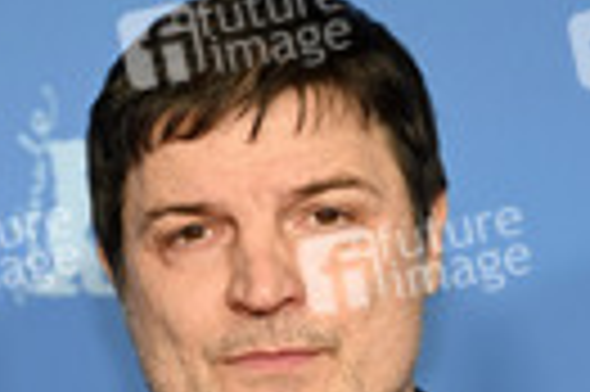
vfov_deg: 5.8
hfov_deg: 8.8
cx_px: 295
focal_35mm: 234
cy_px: 599
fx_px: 3830
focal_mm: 68
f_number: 2.8
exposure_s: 1/160
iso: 320
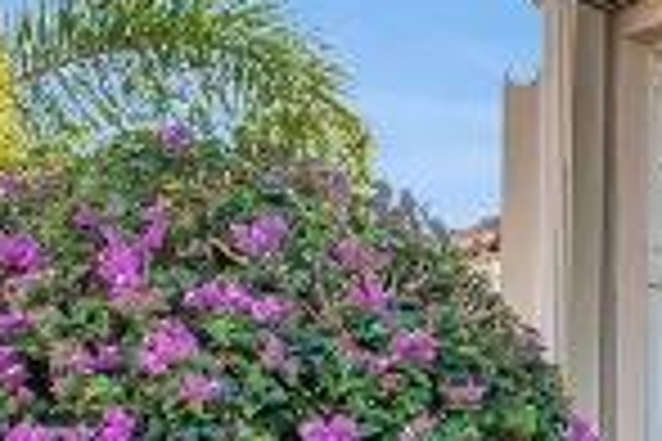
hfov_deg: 14.5
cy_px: 734
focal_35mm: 116
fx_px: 2138
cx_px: 1333
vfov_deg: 11.2
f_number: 11
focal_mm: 14.8
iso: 320
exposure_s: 1/160
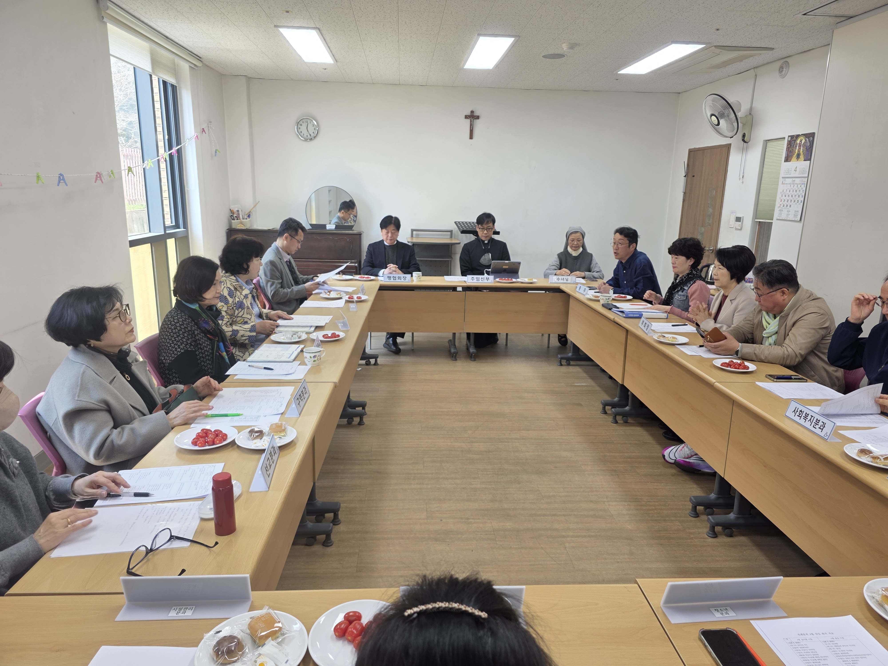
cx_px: 444
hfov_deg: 73.9
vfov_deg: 58.9
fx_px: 590
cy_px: 333
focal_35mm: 23
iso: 50
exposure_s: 1/120
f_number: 1.7
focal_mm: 6.3
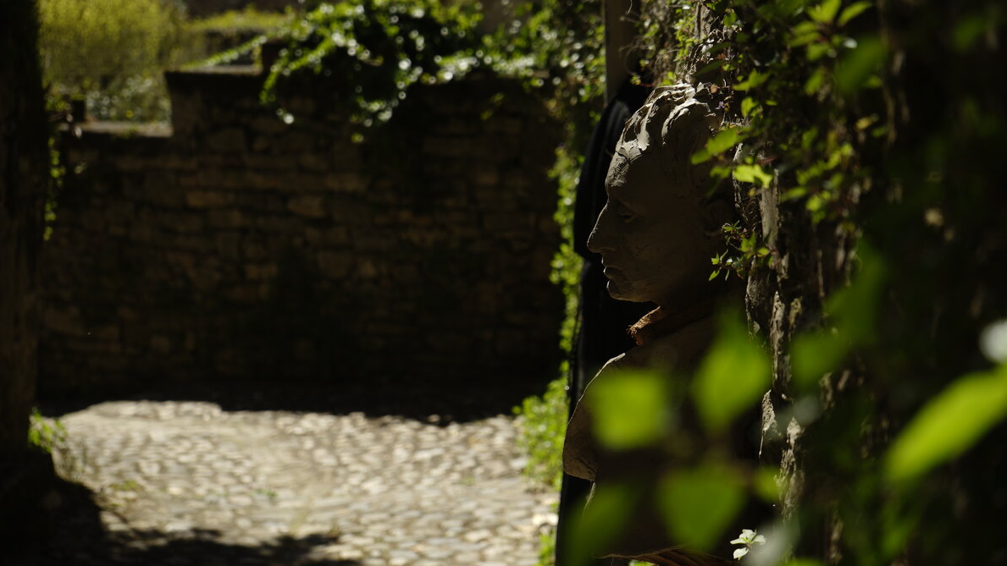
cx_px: 501
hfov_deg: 28.6
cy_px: 285
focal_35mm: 74
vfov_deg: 16.3
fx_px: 1976
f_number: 5.6
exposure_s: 1/400
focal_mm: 70
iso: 80
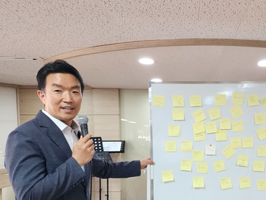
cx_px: 194
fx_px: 269
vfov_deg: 39.6
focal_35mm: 35
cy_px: 150
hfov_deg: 50.7
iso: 200
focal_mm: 6.4
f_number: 1.8
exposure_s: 1/120
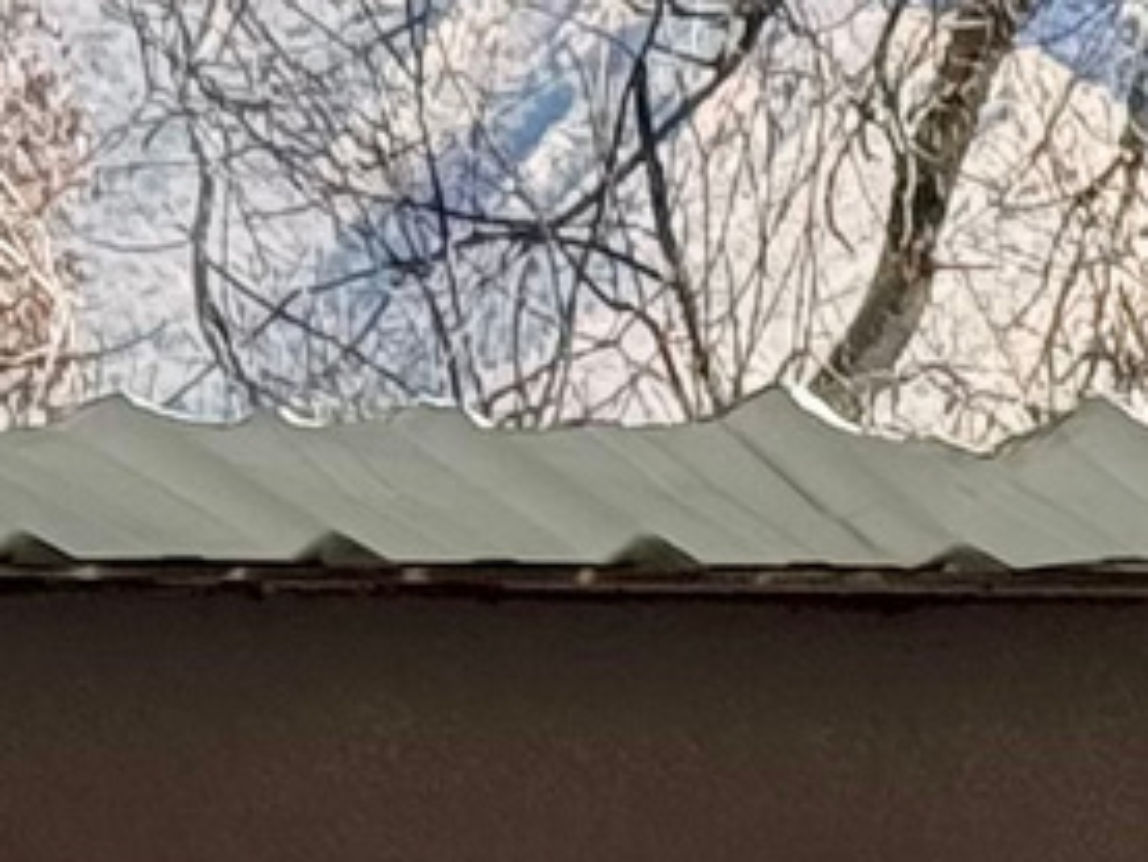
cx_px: 3738
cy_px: 2366
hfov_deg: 5.2
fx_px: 11778
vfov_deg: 4.1
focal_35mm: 355
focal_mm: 6.76
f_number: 1.78
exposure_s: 1/1770
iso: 64
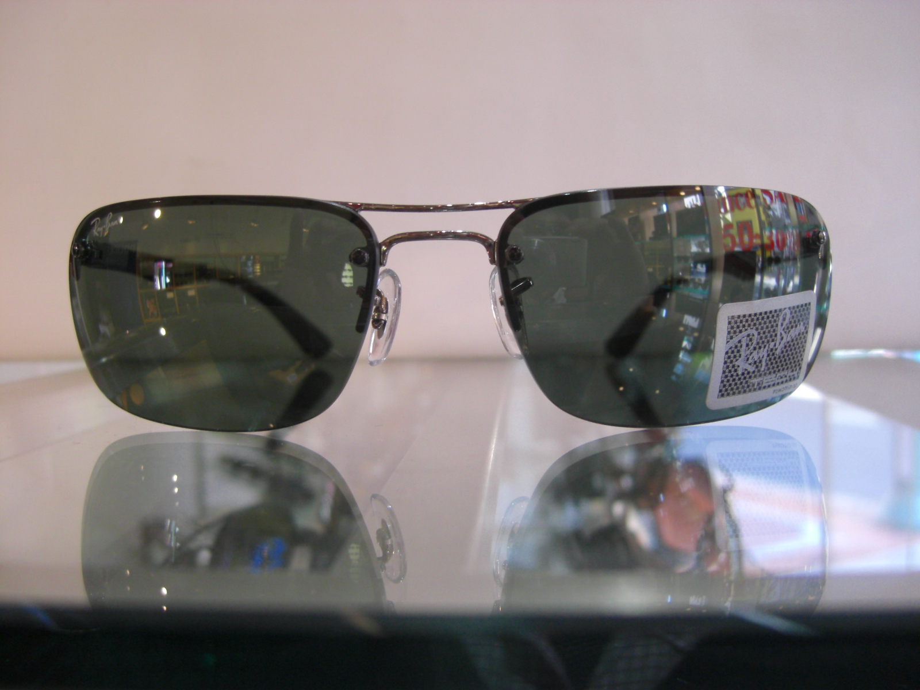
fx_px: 1010
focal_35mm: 38
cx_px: 460
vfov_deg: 37.7
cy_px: 345
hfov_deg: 49.0
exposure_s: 1/50
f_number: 2.8
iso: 200
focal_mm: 7.9
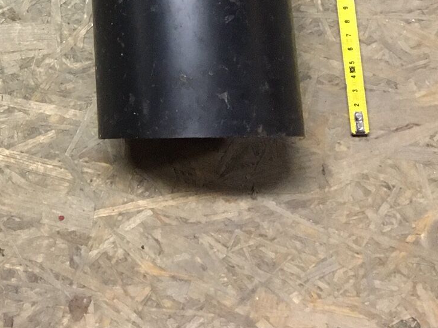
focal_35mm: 80
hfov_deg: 22.9
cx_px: -51
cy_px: -108
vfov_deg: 17.2
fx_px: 1012
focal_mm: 4.15
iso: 200
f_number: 2.2
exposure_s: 1/25
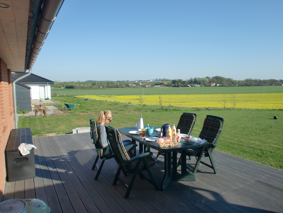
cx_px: 142
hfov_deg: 67.3
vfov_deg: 53.1
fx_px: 213
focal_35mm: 26
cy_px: 106
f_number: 7.8
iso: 64
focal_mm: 4.65
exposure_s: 1/160
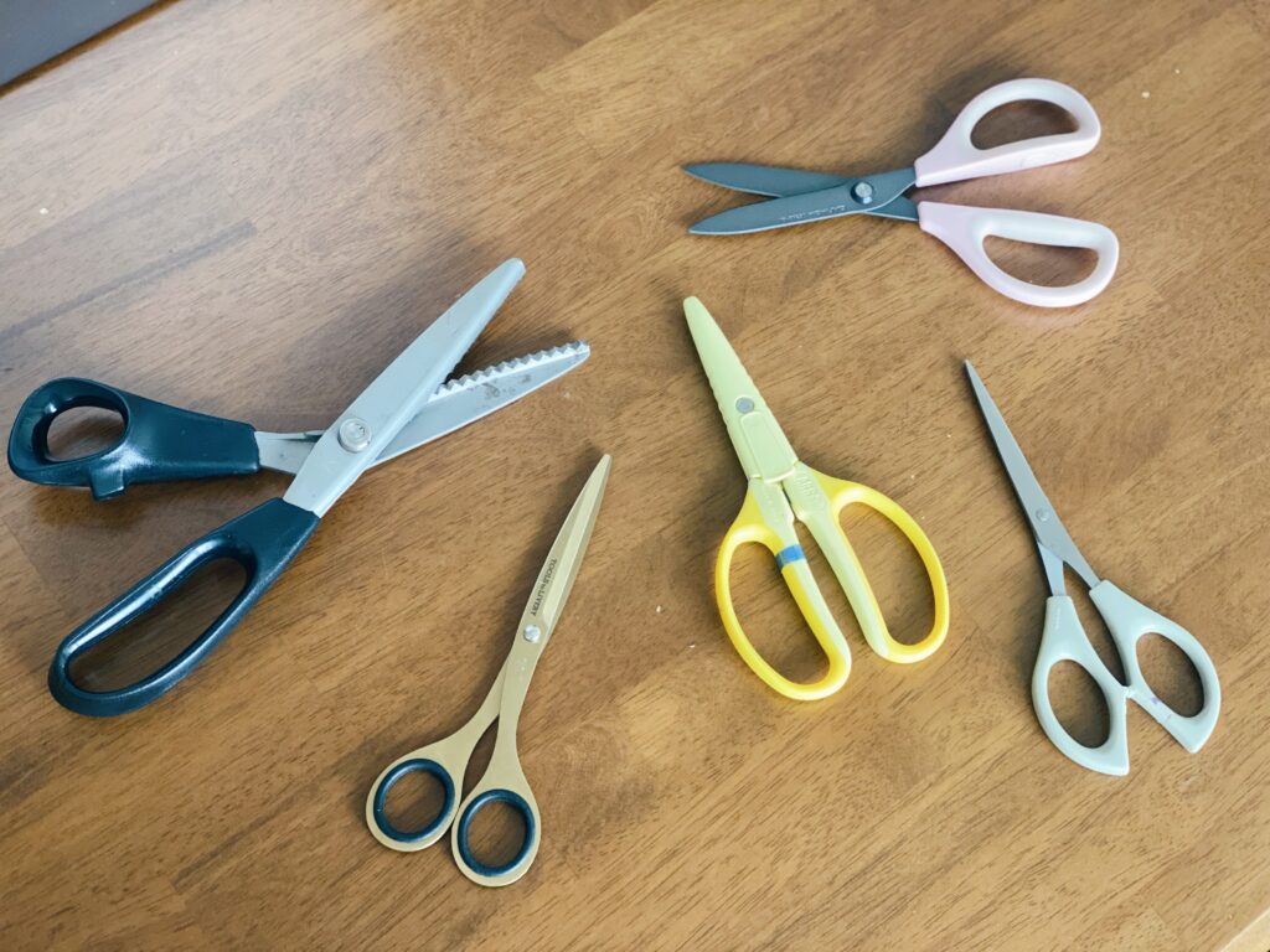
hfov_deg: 36.8
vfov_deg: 28.0
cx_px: 635
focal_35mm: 52
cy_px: 476
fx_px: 1908
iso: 200
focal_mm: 6
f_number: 2
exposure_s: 1/40
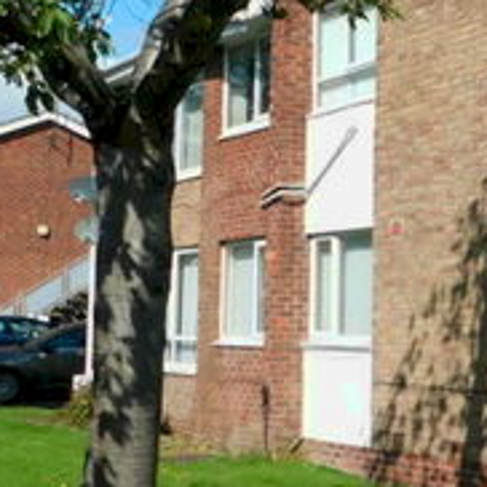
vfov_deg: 22.1
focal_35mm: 78
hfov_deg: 20.8
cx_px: 578
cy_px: 165
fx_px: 1242
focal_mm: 4
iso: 125
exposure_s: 1/500
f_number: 6
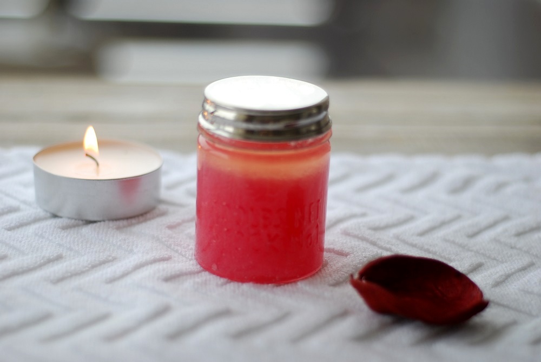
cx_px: 270
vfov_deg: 18.2
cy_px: 181
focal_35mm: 75
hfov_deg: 27.0
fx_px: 1128
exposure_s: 1/200
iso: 100
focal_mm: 50
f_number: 2.2
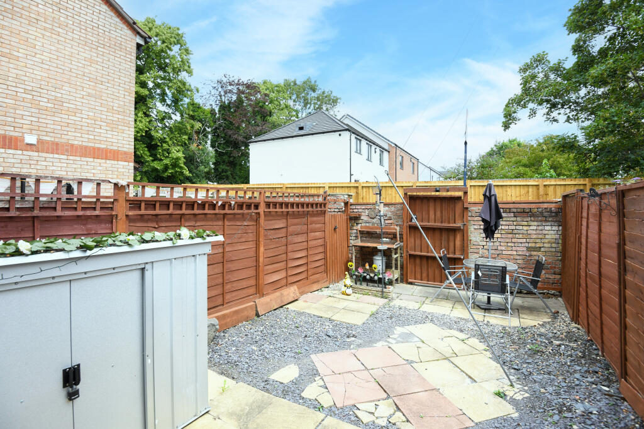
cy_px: 214
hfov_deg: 96.7
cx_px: 322
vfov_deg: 73.8
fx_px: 286
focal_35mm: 16
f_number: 6.3
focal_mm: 16
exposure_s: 1/1000
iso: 640
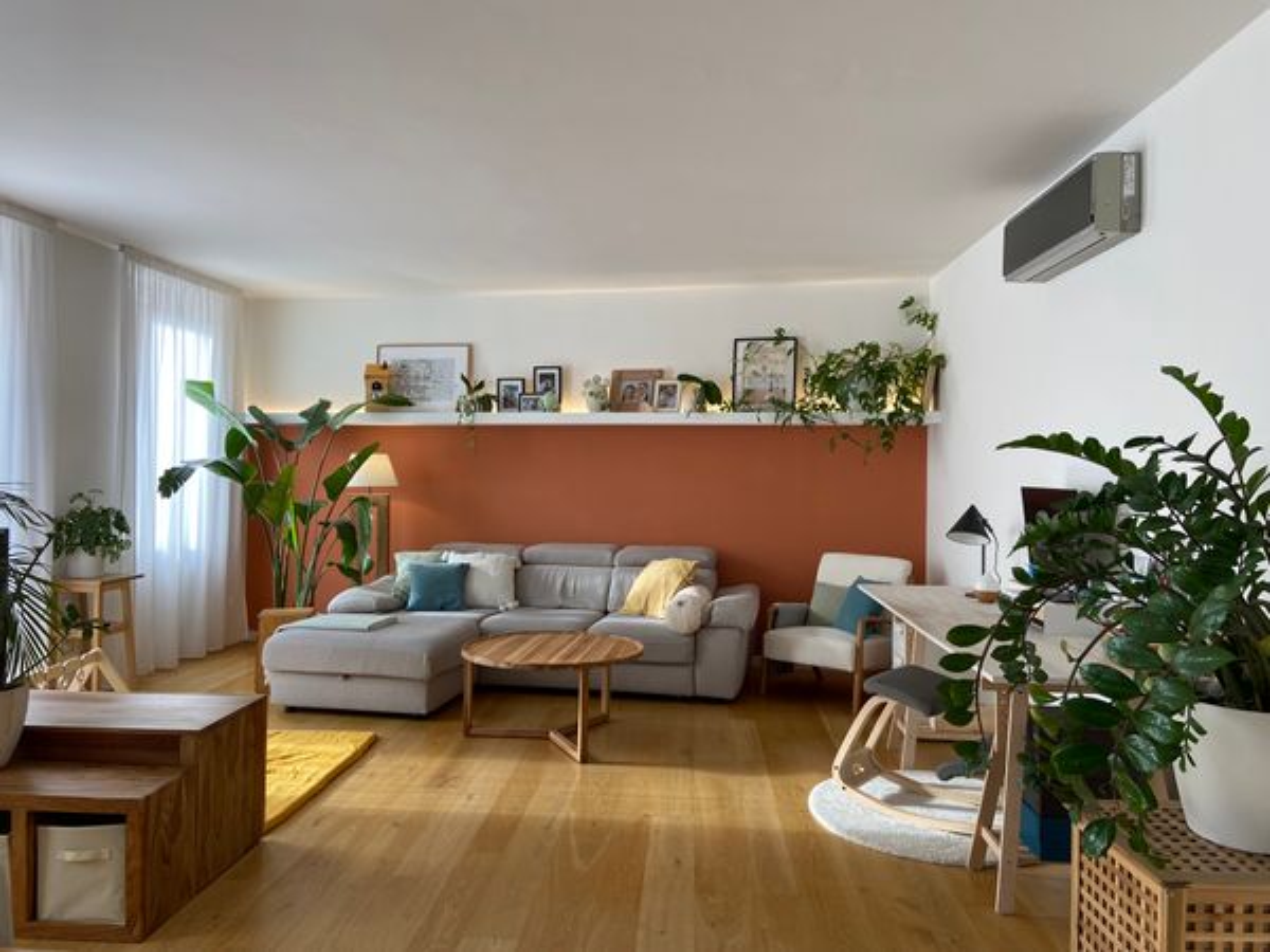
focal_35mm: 26
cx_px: 635
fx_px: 954
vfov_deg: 53.1
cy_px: 476
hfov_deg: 67.3
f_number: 1.8
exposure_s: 1/122
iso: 64
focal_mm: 4.25
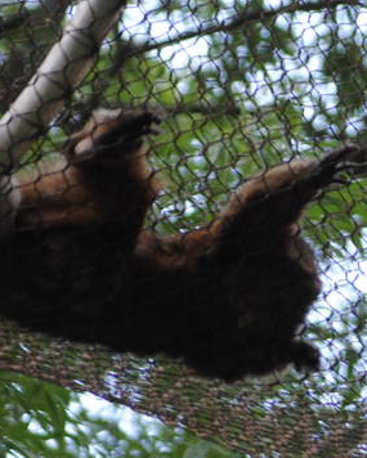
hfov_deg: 3.0
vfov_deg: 3.7
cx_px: 619
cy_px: 316
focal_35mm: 519
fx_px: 7044
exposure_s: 1/200
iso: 200
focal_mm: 82
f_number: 4.2
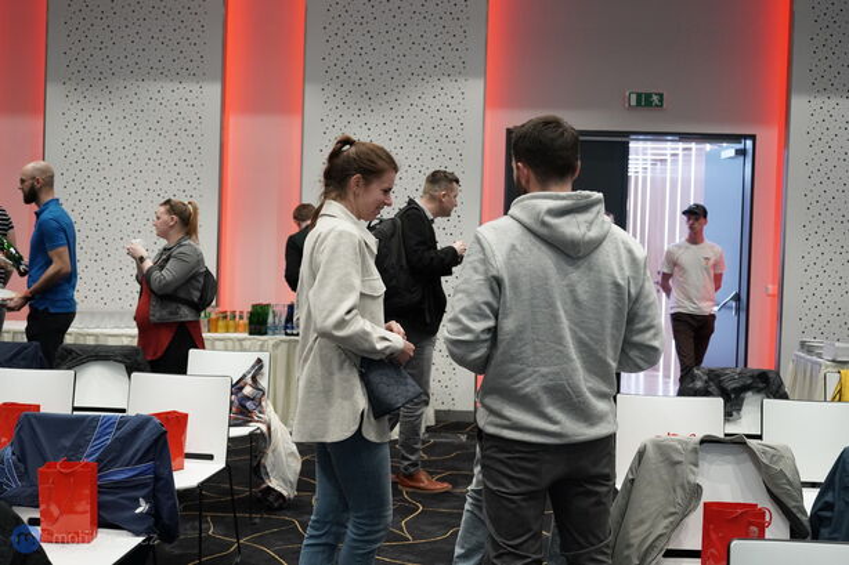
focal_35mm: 41
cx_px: 424
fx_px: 967
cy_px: 282
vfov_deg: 32.6
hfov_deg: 47.4
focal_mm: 41
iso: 5000
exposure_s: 1/160
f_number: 4
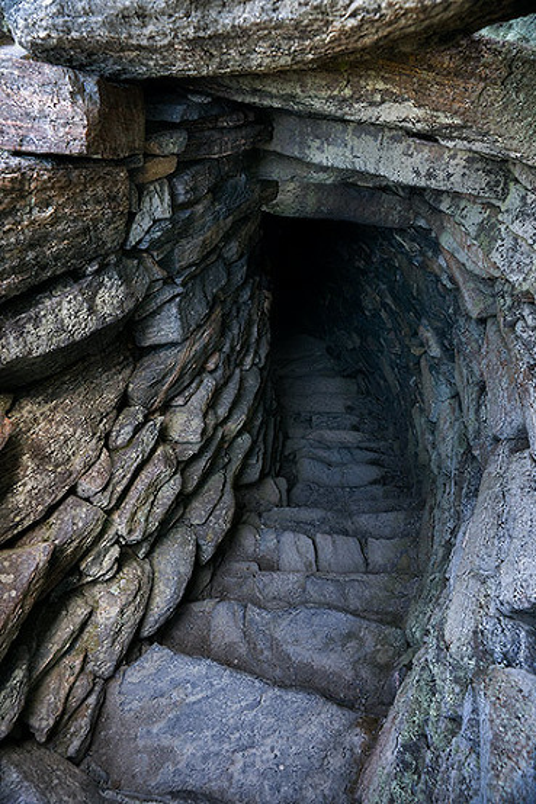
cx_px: 268
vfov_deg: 96.8
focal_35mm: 16
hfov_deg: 73.7
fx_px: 358
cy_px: 402
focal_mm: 16
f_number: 6.3
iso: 800
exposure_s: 1/15
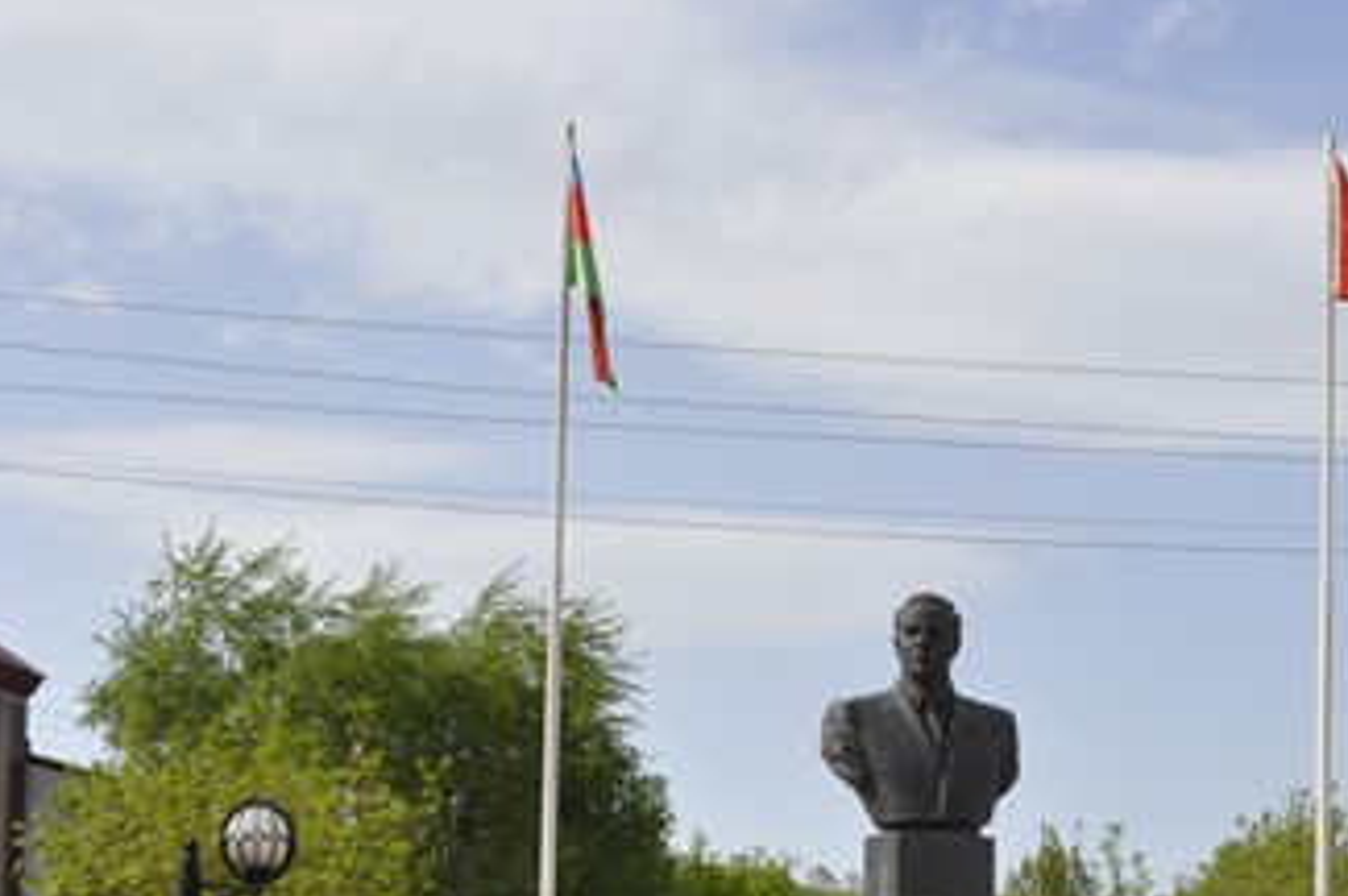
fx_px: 2918
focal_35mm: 78
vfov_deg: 17.2
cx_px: 908
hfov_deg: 25.9
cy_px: 780
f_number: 10
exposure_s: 1/400
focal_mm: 26
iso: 250
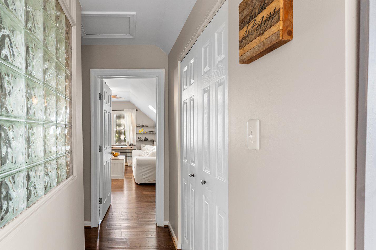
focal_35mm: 20
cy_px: 141
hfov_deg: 82.0
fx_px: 209
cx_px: 135
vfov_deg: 61.7
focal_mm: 14
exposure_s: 1/2.5
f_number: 8
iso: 1000
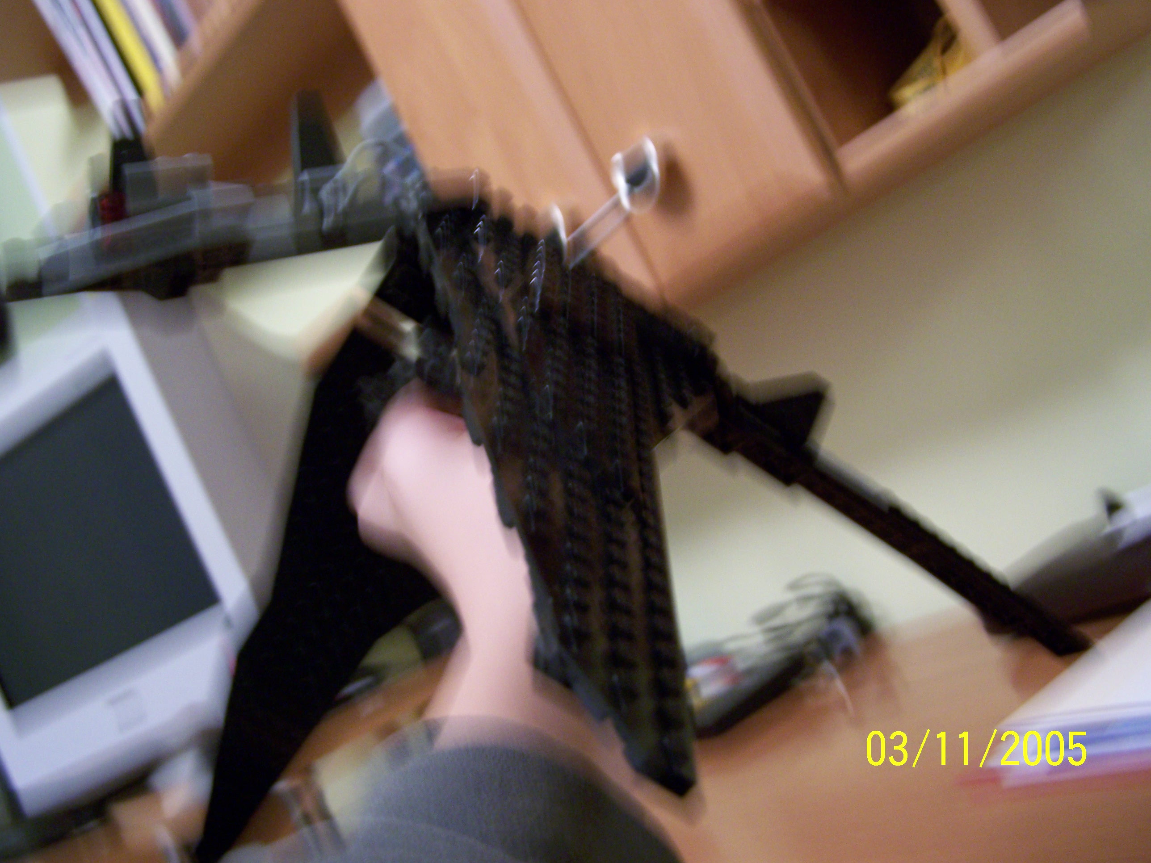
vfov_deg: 37.7
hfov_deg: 49.0
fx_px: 1264
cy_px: 432
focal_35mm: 38
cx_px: 576
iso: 140
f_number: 2.8
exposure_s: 1/8
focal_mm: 6.3
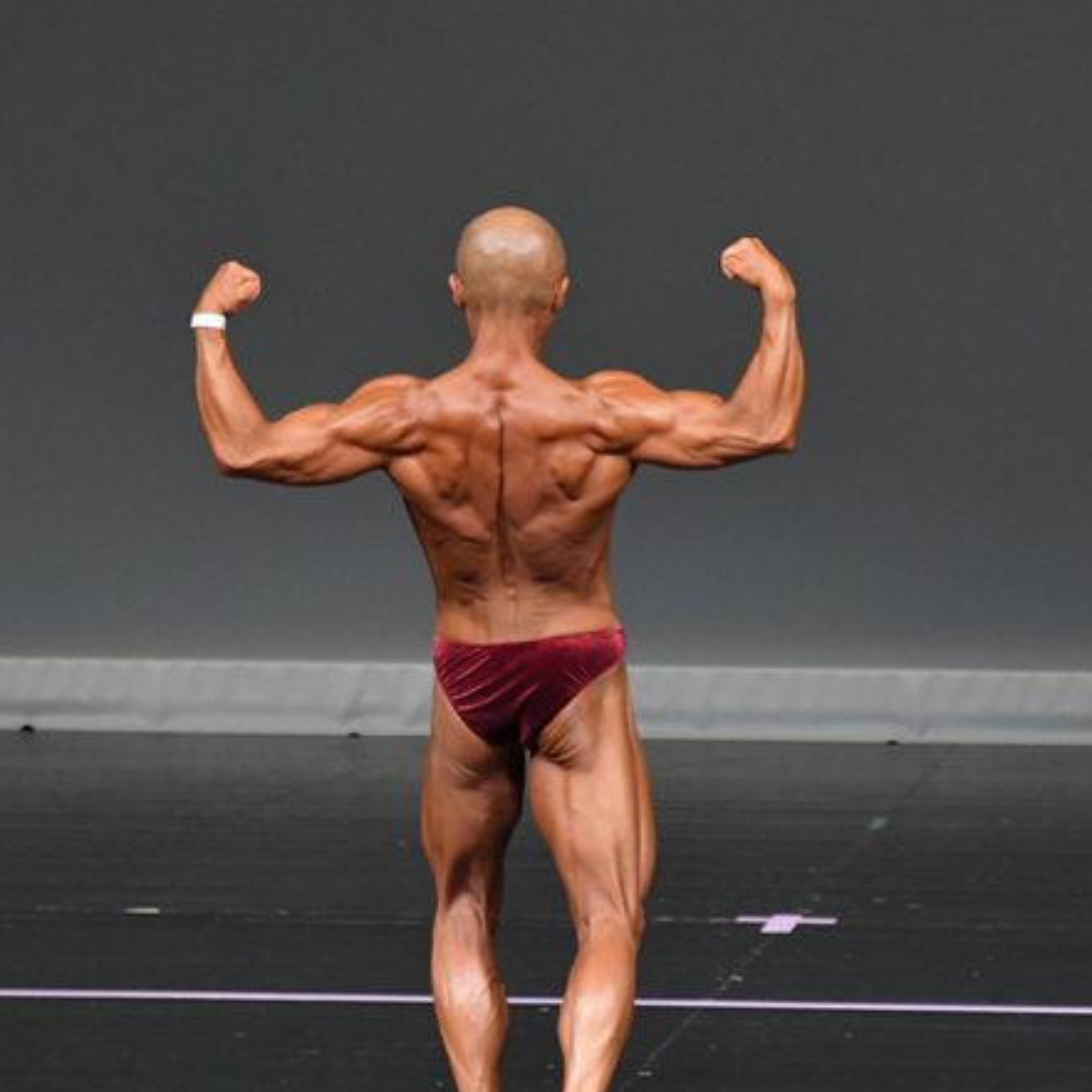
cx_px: 596
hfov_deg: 3.1
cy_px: 629
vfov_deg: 3.1
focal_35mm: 560
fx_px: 19987
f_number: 5.6
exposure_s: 1/400
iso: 4000
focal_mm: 250
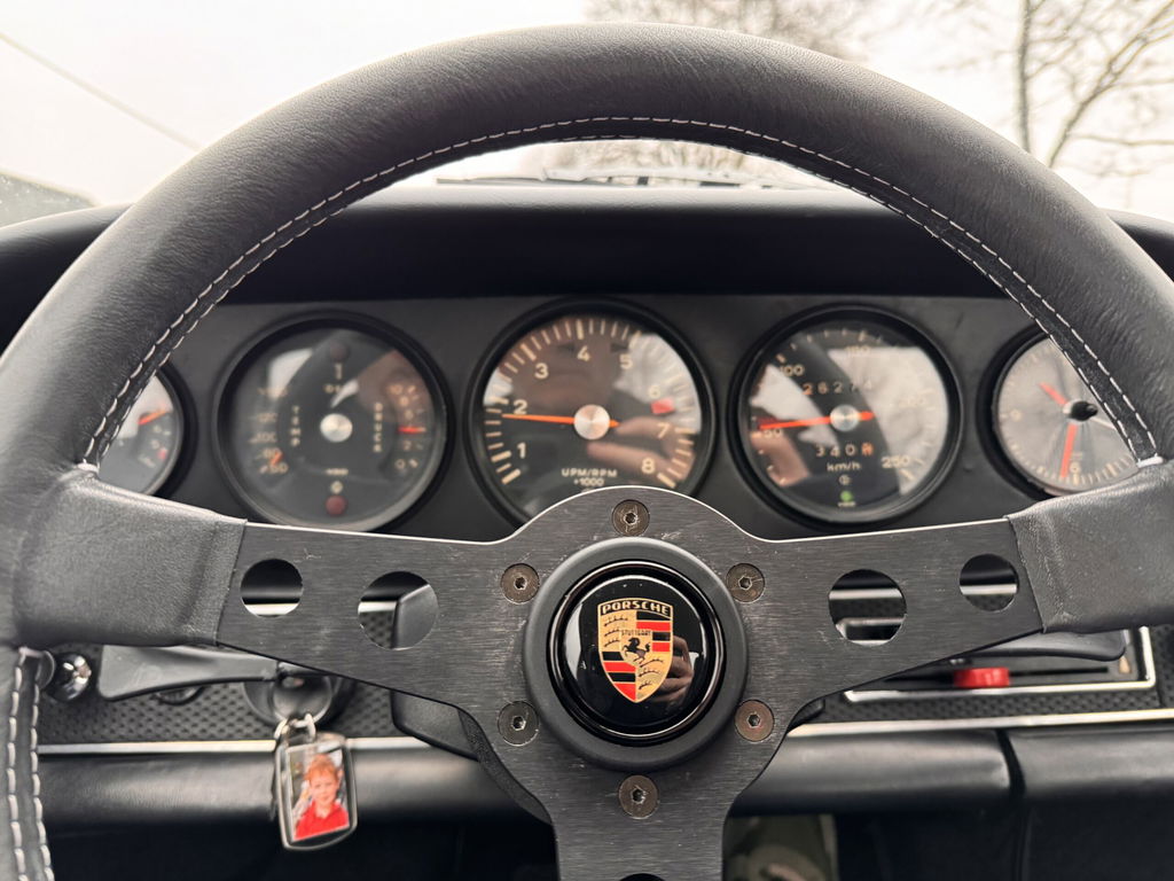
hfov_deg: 71.6
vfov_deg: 56.8
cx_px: 587
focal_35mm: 24
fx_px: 814
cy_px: 440
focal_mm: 6.86
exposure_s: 1/60
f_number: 1.78
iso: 320
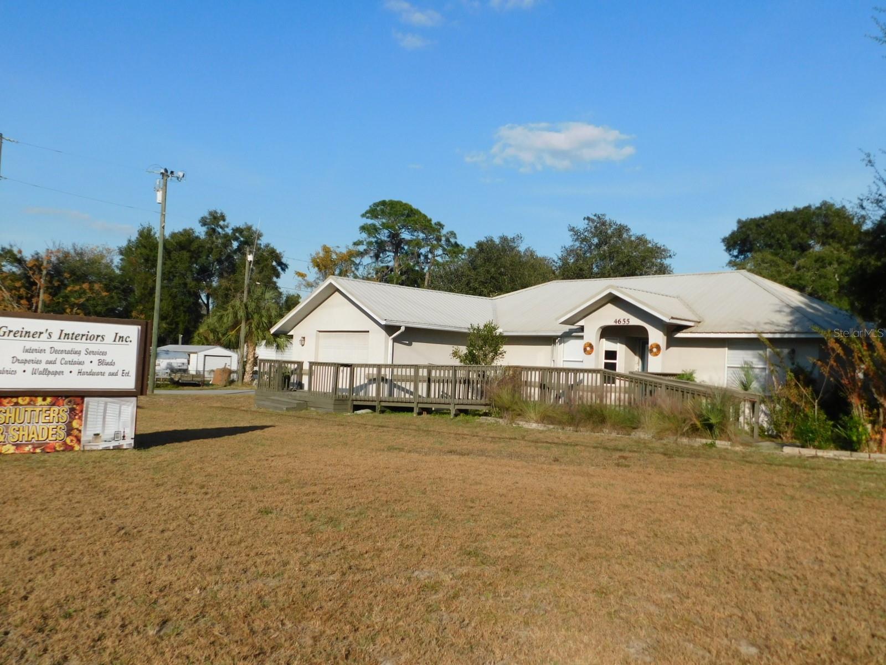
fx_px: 768
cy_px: 332
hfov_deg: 60.0
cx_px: 443
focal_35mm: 30
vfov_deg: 46.8
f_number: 6.4
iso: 125
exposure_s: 1/500
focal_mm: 5.3
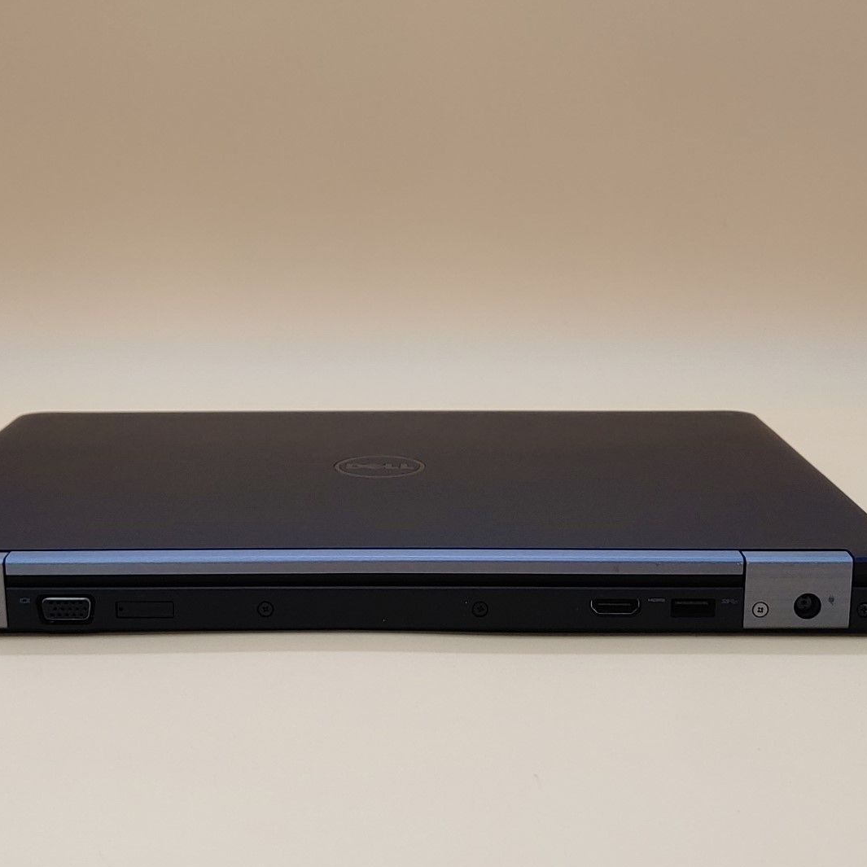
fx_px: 1388
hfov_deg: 34.6
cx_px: 375
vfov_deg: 34.7
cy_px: 437
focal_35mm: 49
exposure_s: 1/123
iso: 50
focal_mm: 4.36
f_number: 1.8
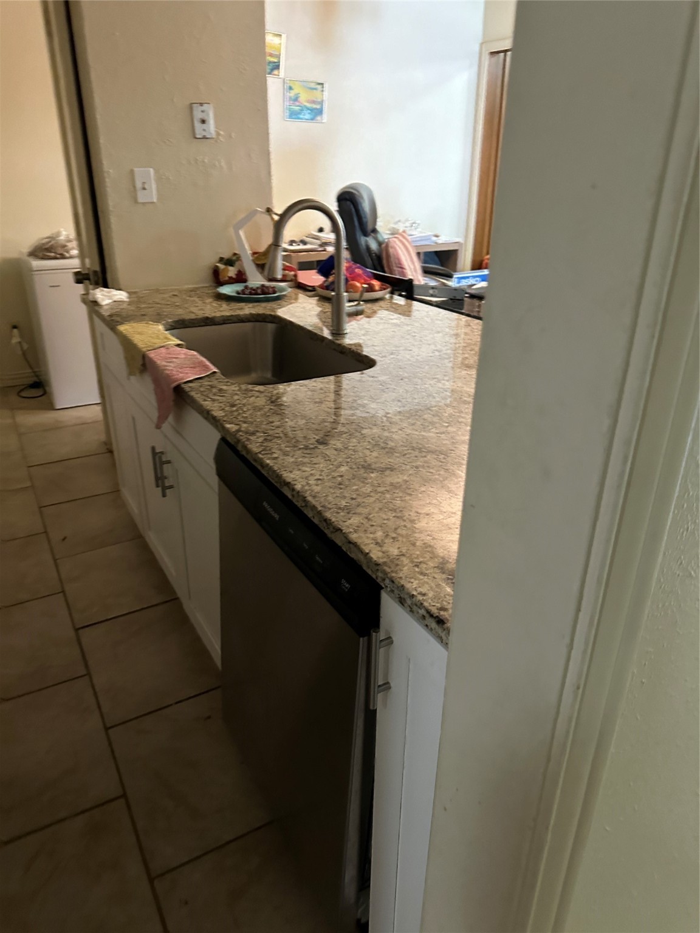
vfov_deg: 71.6
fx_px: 647
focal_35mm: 24
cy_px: 466
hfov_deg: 56.8
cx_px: 350
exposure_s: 1/40
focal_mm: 6.86
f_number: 1.78
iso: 800
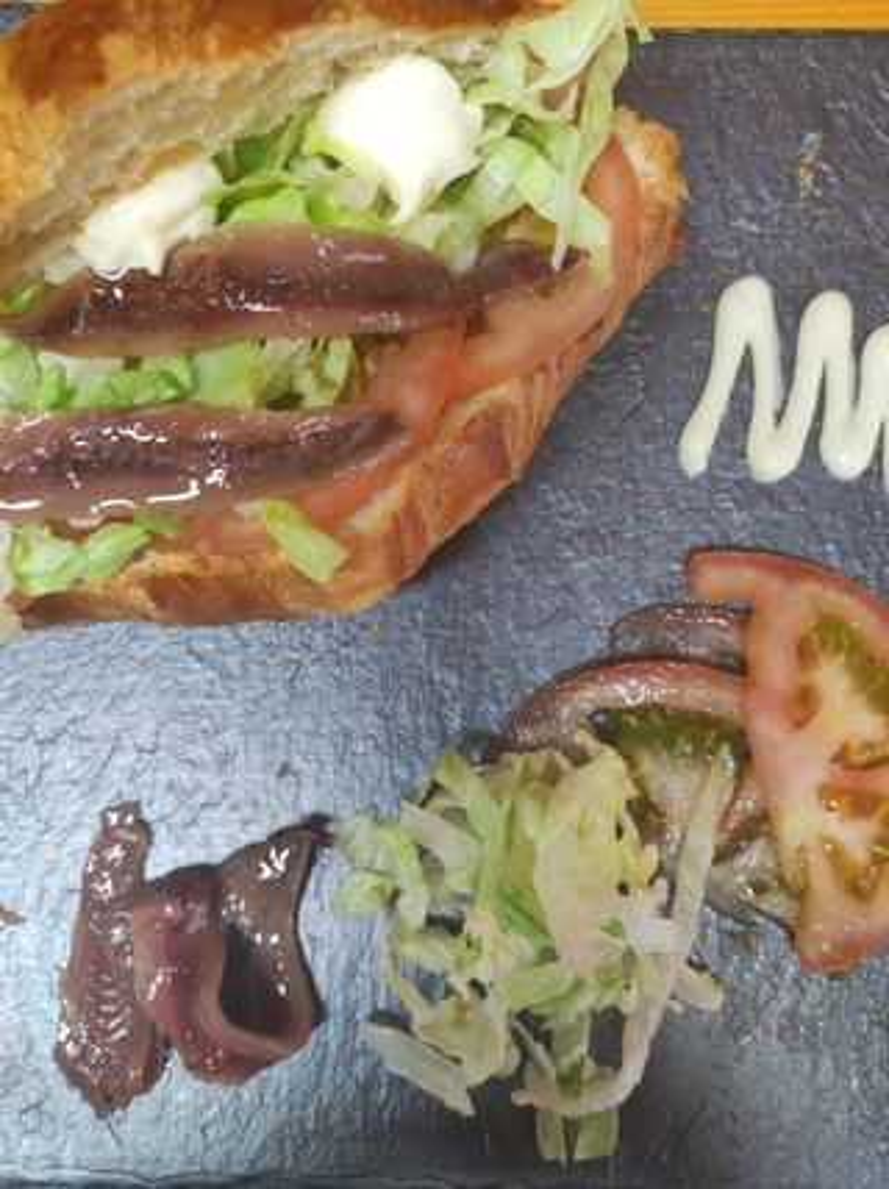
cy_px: 594
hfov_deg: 54.8
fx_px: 858
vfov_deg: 69.5
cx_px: 444
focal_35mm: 25
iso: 612
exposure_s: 1/50
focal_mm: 4.7
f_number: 1.79
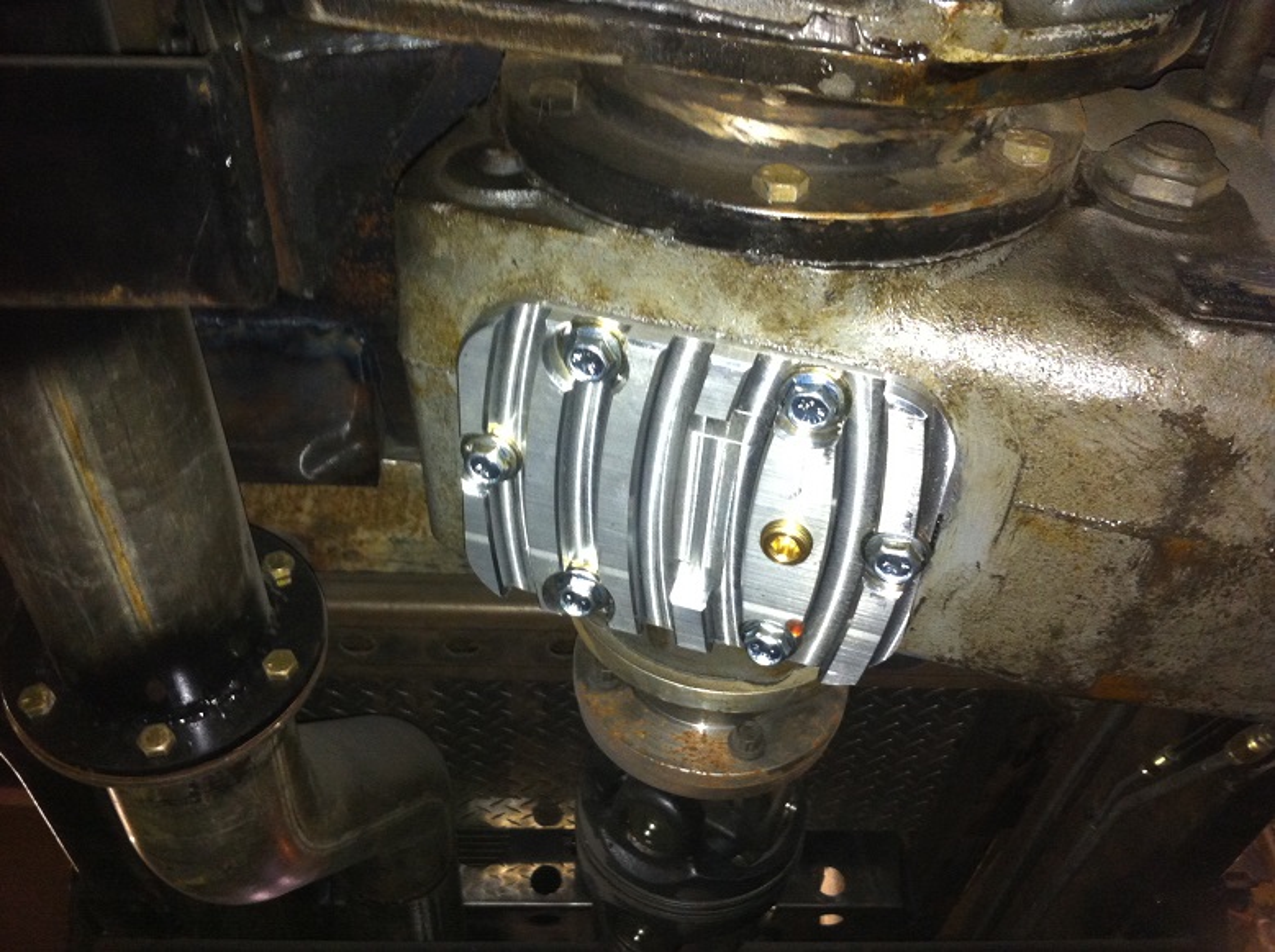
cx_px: 638
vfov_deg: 40.6
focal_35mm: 35
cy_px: 476
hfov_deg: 52.7
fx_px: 1287
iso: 200
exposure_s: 1/15
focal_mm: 3.85
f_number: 2.8
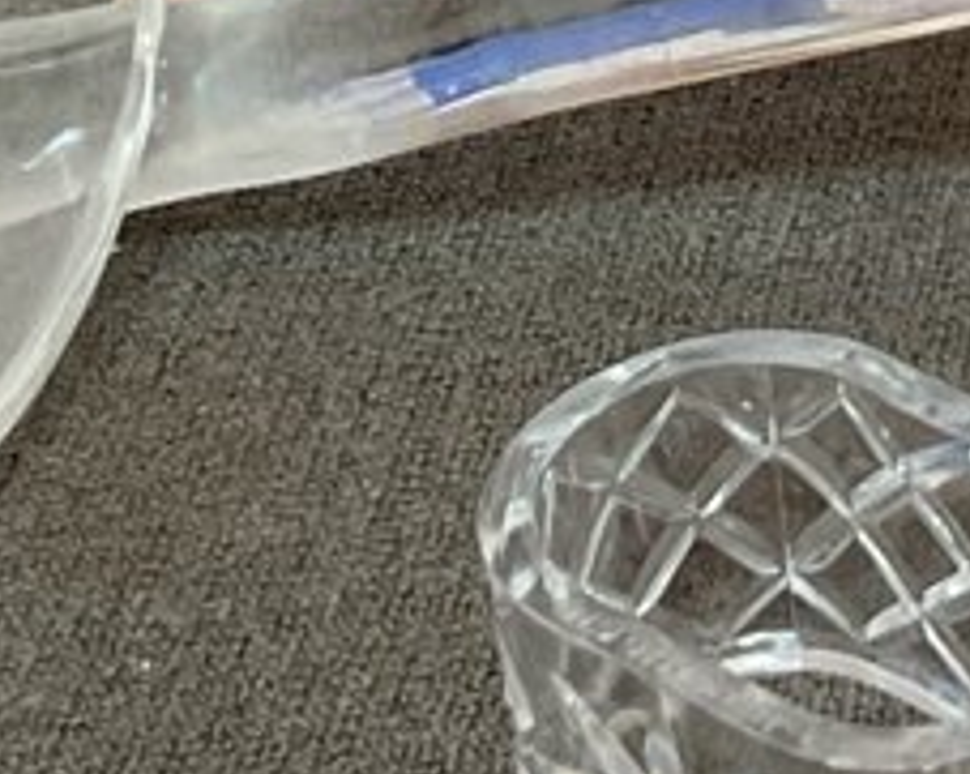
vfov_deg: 7.9
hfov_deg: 9.6
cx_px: 1895
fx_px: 5419
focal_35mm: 189
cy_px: -571
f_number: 1.8
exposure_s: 1/60
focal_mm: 3
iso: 125
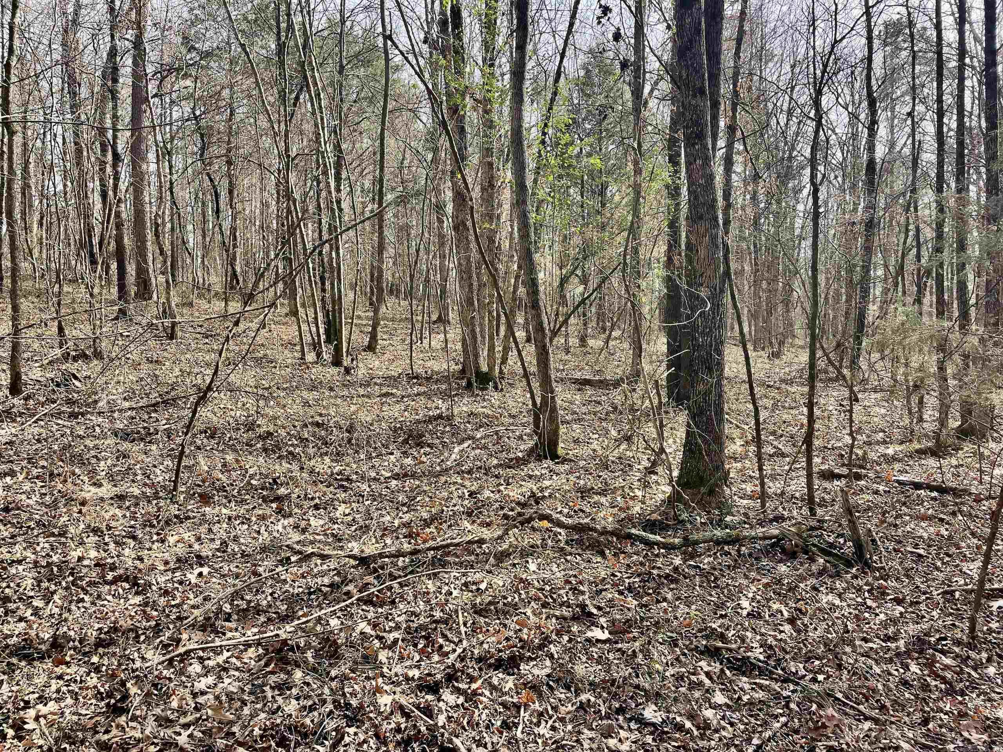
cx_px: 502
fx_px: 753
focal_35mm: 26
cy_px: 376
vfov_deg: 53.1
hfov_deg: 67.3
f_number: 1.6
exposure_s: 1/581
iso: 32
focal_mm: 4.2
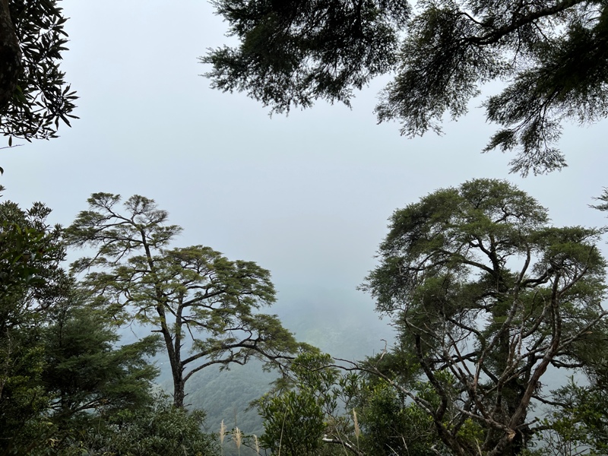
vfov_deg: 53.1
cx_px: 304
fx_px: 457
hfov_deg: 67.3
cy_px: 228
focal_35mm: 26
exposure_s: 1/3460
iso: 50
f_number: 1.5
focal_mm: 5.7
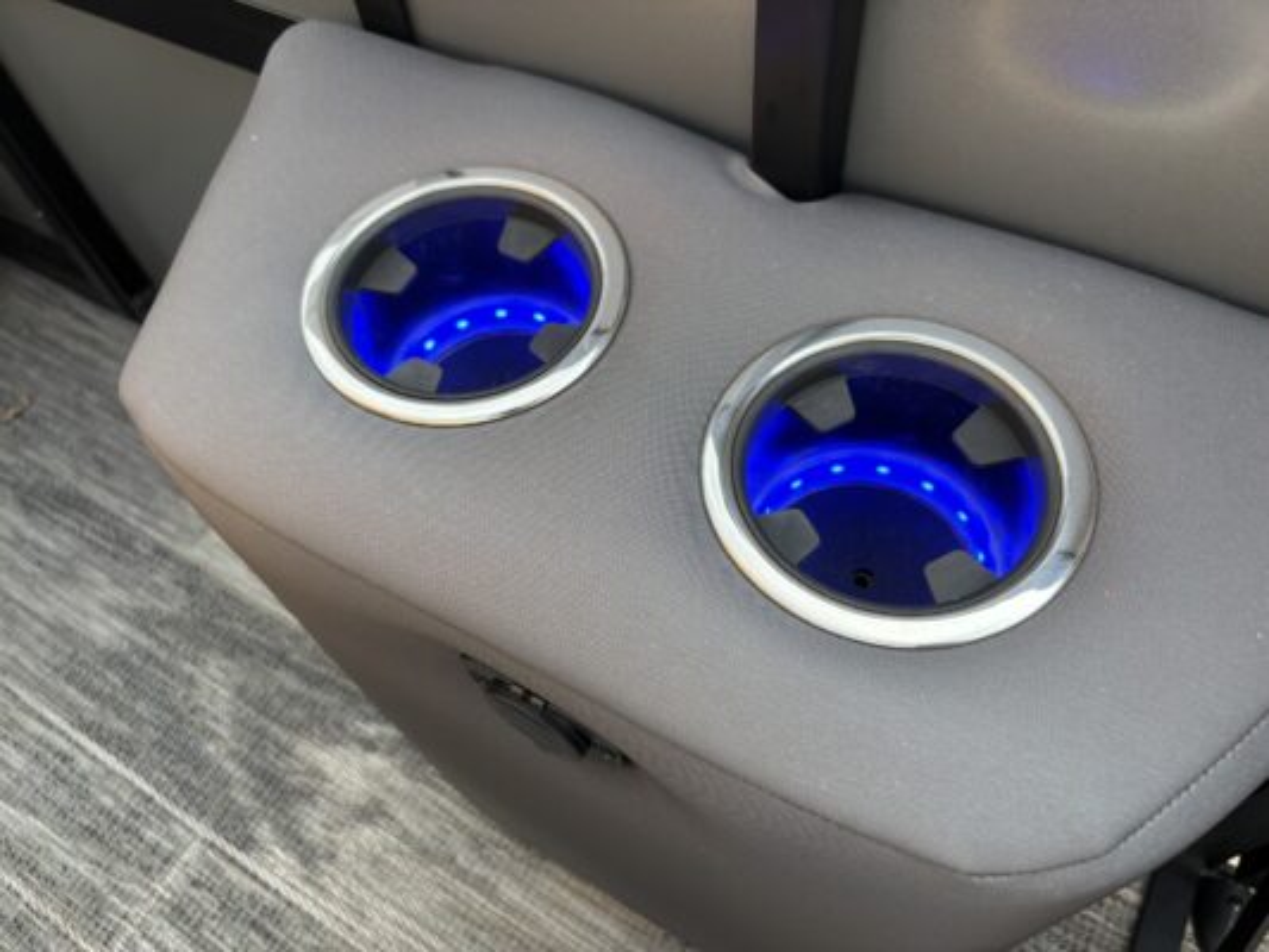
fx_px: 953
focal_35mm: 26
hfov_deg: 67.3
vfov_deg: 53.1
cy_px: 476
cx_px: 634
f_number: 1.6
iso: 50
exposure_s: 1/315
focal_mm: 5.96
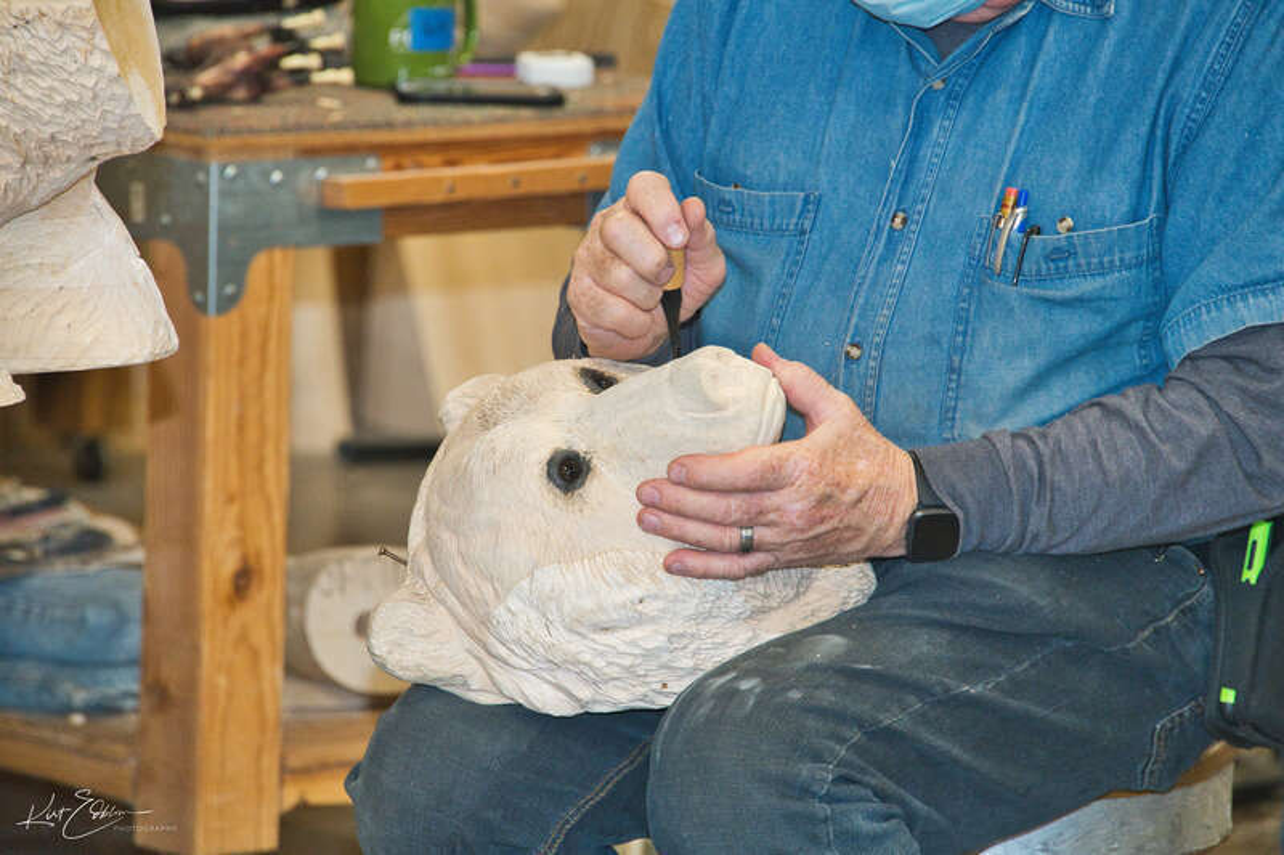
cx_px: 642
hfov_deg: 6.9
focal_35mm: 300
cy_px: 428
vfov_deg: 4.6
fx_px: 10697
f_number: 9
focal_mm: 300
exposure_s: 1/250
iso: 6400
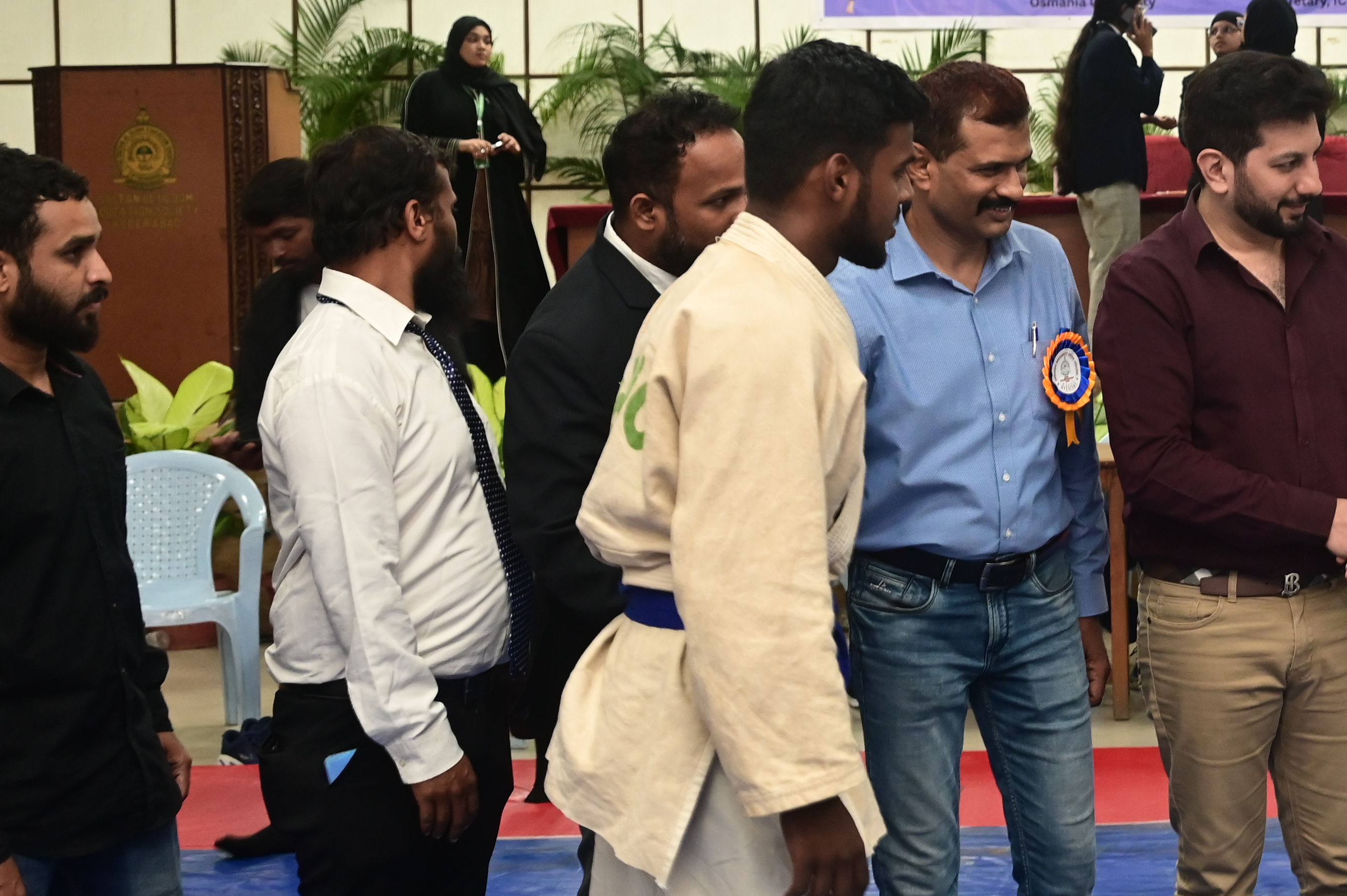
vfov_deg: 16.8
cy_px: 340
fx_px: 3028
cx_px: 1267
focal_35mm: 81
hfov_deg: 24.2
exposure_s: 1/125
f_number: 4
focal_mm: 36
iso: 2000
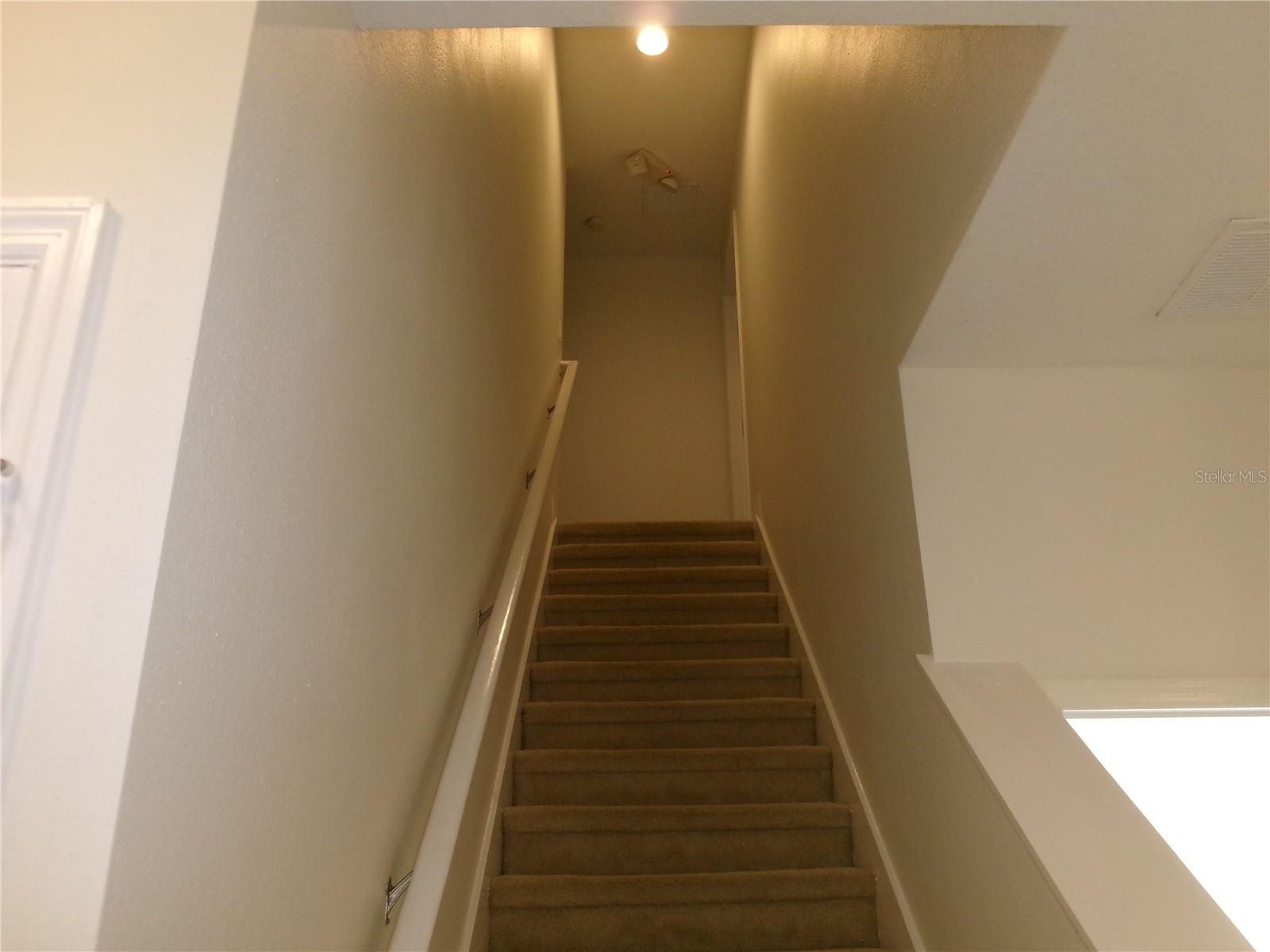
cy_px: 476
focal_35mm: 28
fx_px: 1027
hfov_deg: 63.4
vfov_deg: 49.7
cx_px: 635
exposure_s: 1/34
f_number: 3.9
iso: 250
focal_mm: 5.1
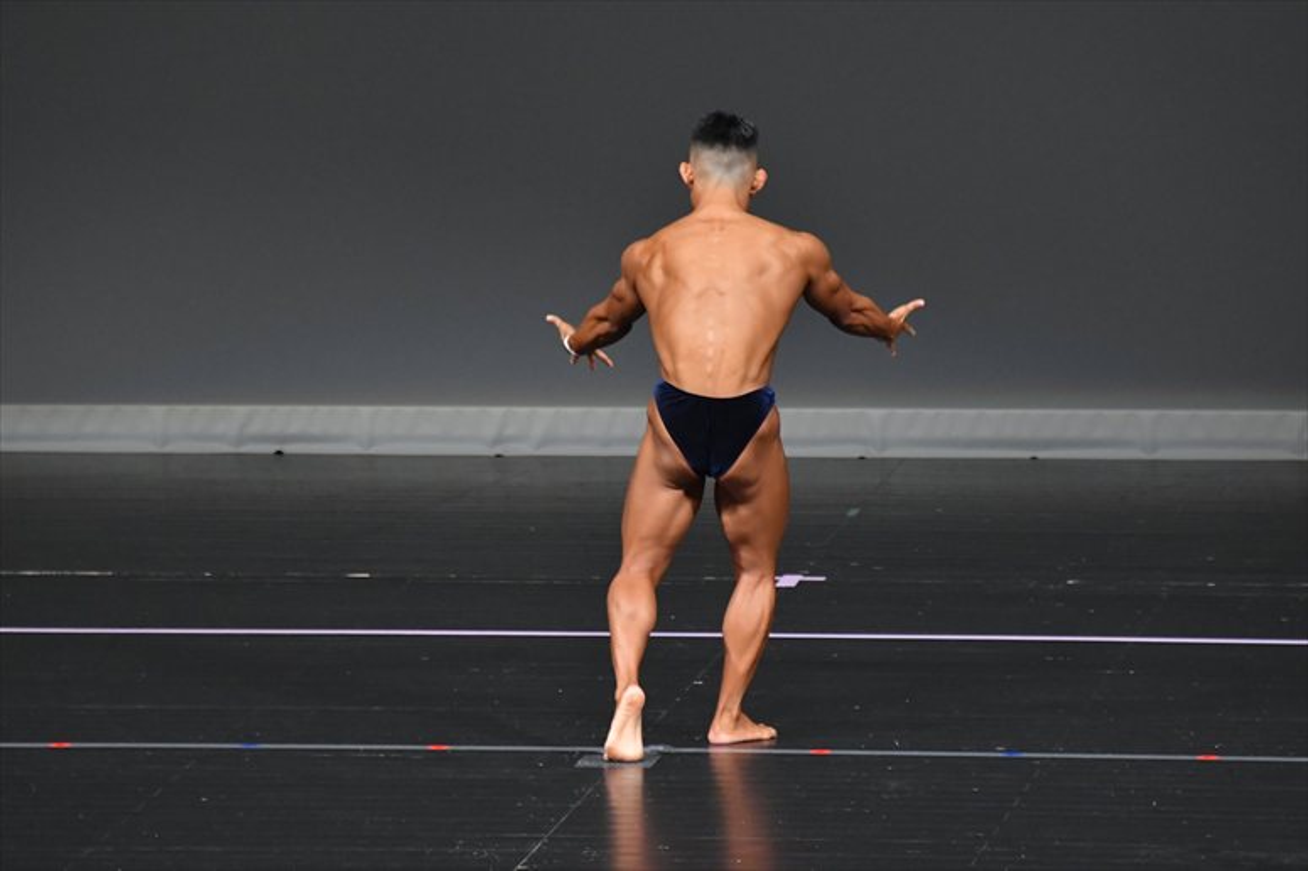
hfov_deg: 6.0
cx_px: 654
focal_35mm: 345
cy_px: 436
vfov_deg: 4.0
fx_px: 12529
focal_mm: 230
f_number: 5.6
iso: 4000
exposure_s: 1/400
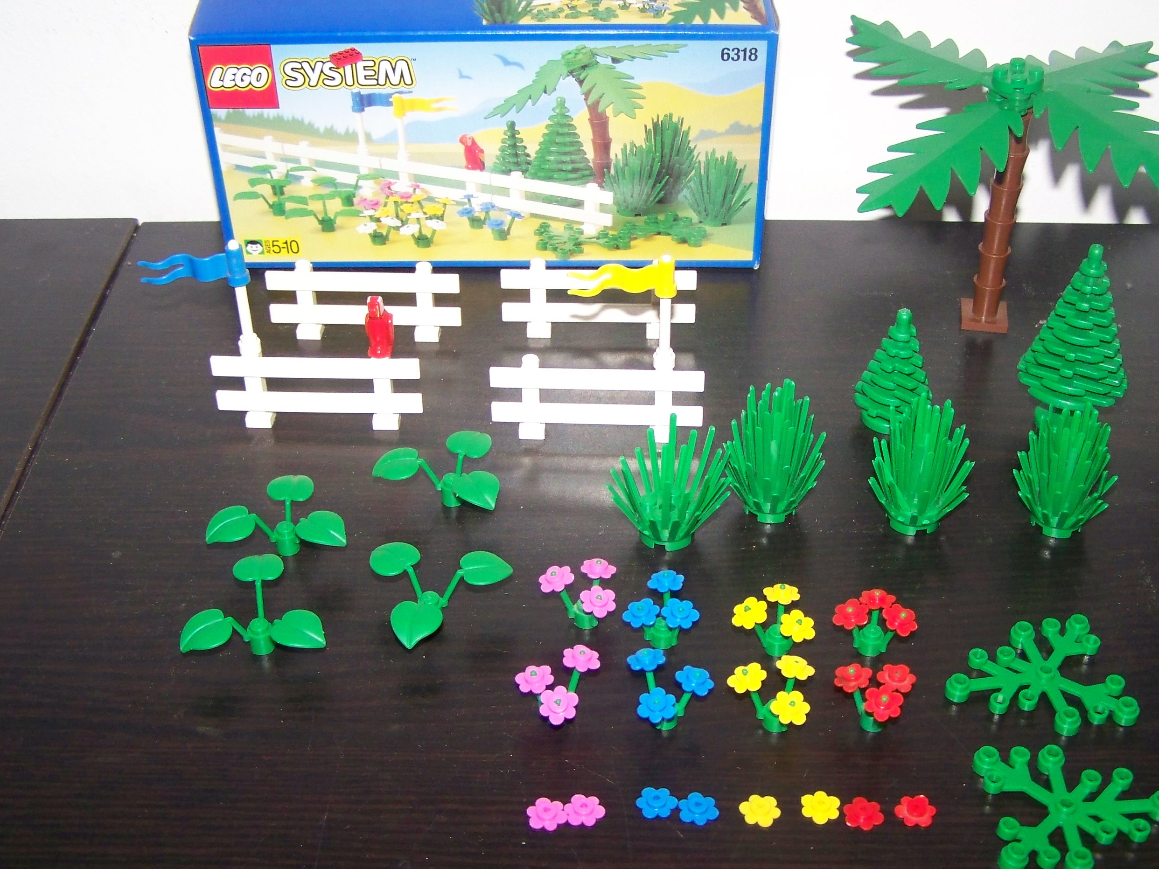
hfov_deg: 40.4
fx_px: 1574
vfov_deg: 30.9
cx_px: 633
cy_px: 458
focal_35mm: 47
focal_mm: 6.3
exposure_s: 1/30
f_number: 2.8
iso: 200
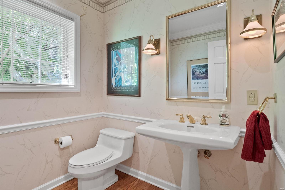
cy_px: 95
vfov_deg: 67.4
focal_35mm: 18
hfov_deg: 90.0
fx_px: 142
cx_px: 142
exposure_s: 1/2.5
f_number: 8
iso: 400
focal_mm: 9
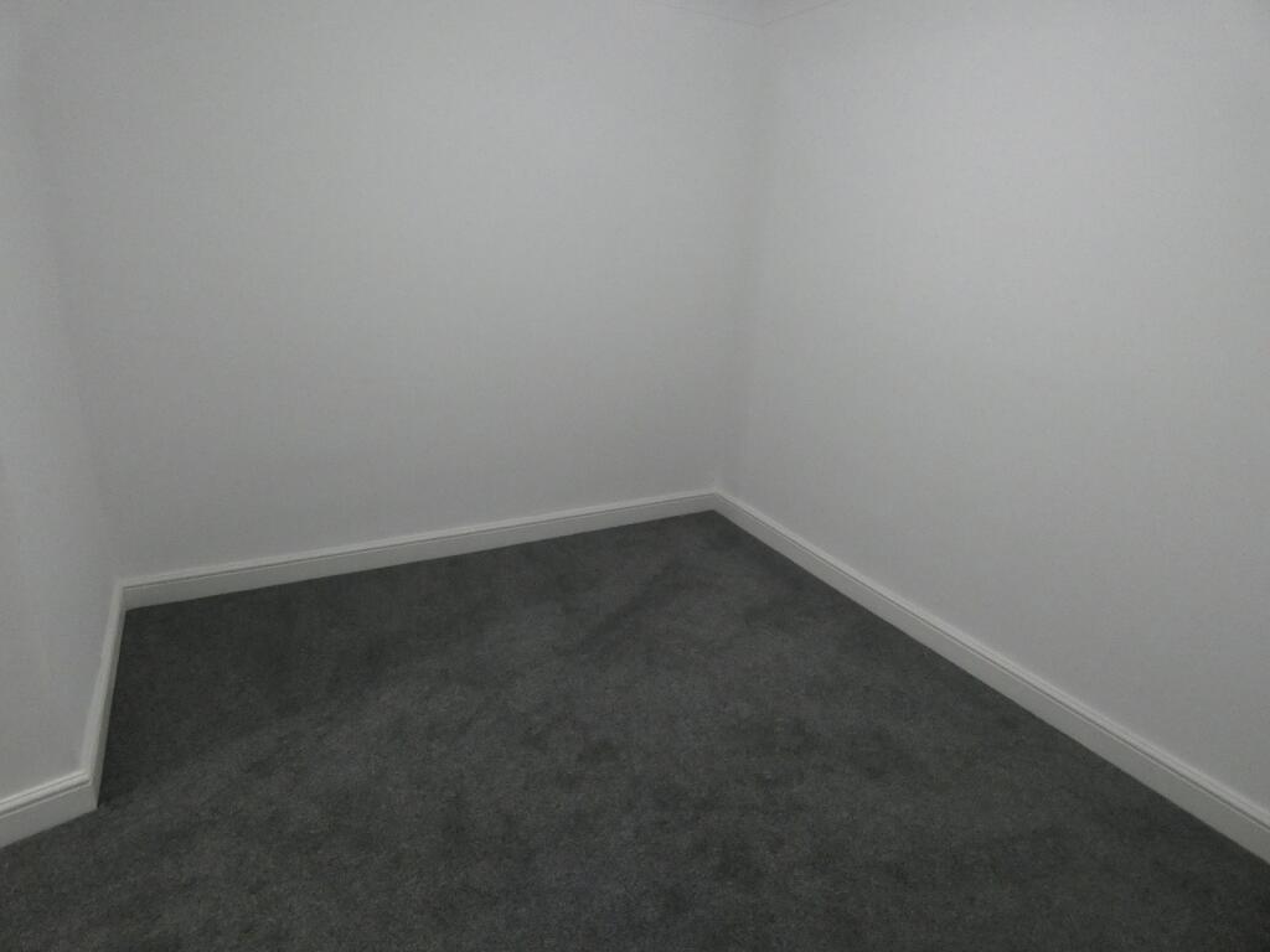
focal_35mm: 20
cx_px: 635
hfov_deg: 81.7
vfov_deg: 66.0
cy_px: 476
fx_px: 734
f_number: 2.8
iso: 1000
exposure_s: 1/125
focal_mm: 3.6
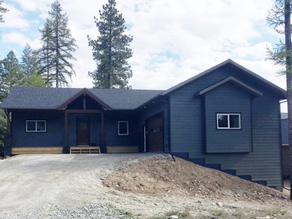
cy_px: 110
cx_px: 146
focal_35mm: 29
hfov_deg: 61.7
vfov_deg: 48.2
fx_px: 245
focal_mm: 4.15
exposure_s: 1/1637
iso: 25
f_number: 2.2
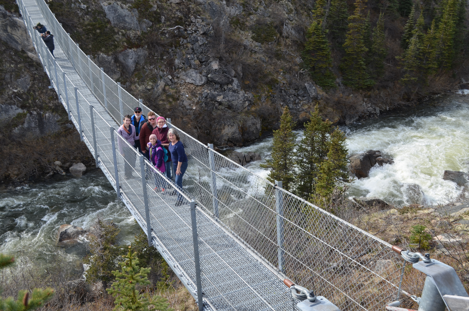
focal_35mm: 39
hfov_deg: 49.6
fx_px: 507
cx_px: 234
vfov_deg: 34.1
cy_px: 156
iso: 100
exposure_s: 1/160
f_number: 6.3
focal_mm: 26
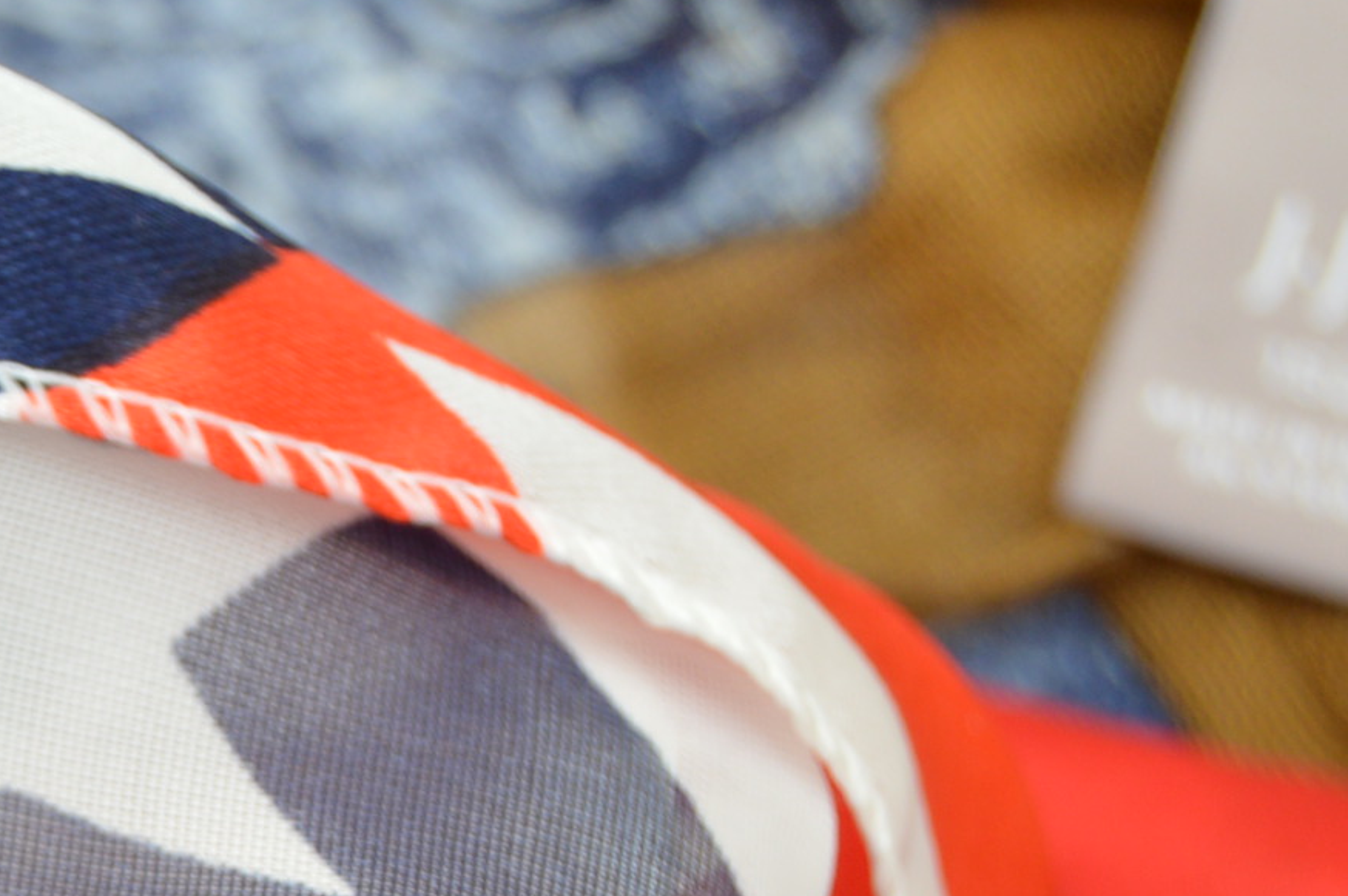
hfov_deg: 11.0
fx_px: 6761
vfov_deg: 7.5
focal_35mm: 181
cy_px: 1211
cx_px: -526
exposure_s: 1/160
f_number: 4.5
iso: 200
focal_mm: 35
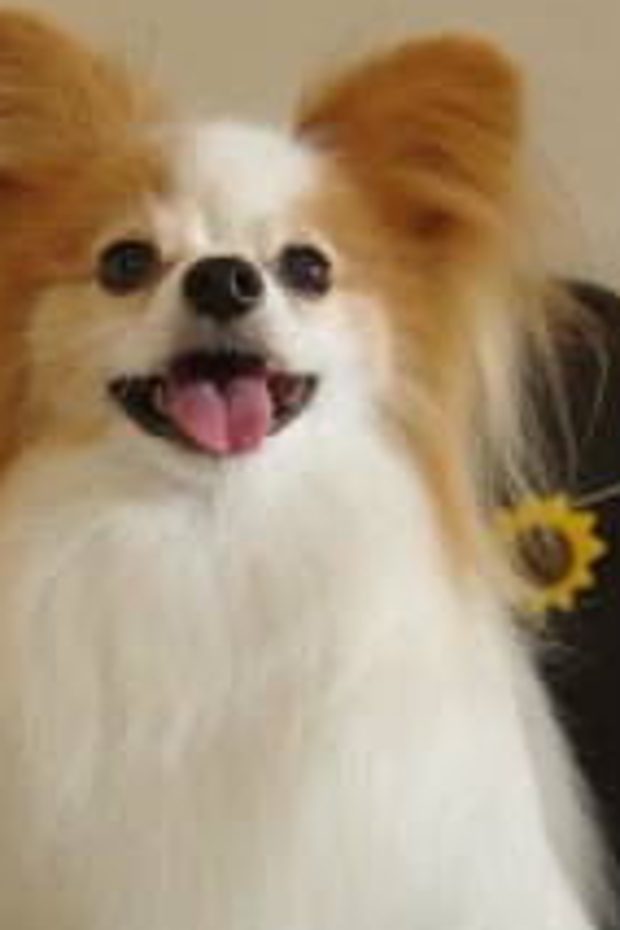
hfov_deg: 12.8
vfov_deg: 19.1
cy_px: 576
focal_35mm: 107
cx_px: 218
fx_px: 2764
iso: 800
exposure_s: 1/80
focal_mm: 38
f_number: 5.6
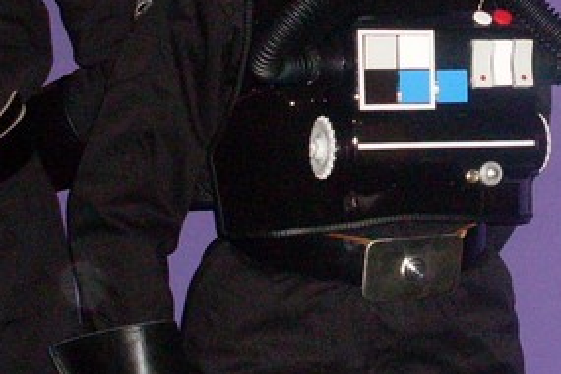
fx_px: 2213
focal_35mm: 142
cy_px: -8
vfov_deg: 9.6
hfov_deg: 14.1
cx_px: 614
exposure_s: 1/45
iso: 120
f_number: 2.8
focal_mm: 6.3
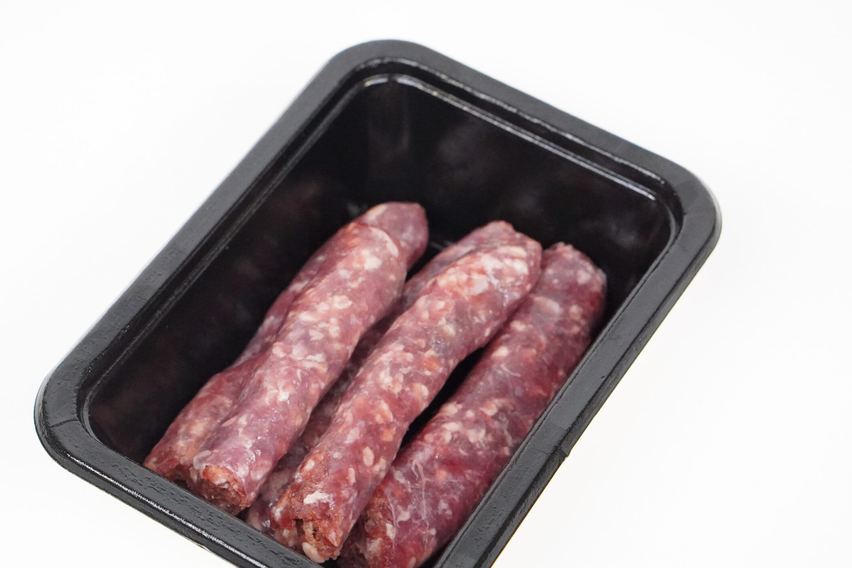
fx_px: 2154
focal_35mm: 91
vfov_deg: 15.0
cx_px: 343
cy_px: 340
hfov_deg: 22.3
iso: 8000
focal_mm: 50
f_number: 5.6
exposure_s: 1/200
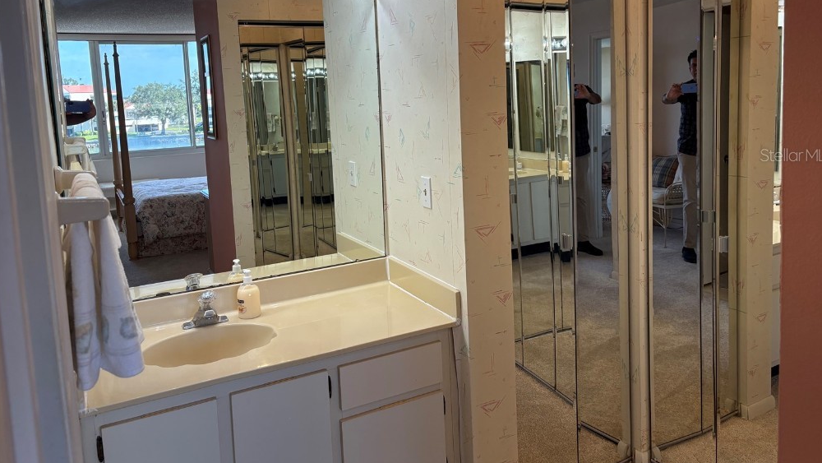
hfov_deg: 66.1
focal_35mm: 29
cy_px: 155
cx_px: 417
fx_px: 632
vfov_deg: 39.7
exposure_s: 1/240
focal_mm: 5.96
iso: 64
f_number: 1.6
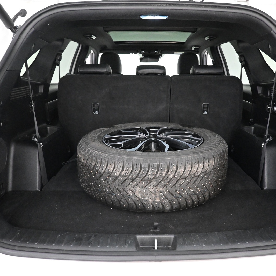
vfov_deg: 52.5
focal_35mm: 31
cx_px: 156
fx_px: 280
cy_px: 138
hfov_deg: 52.4
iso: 6400
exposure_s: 1/60
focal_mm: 16
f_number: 3.5
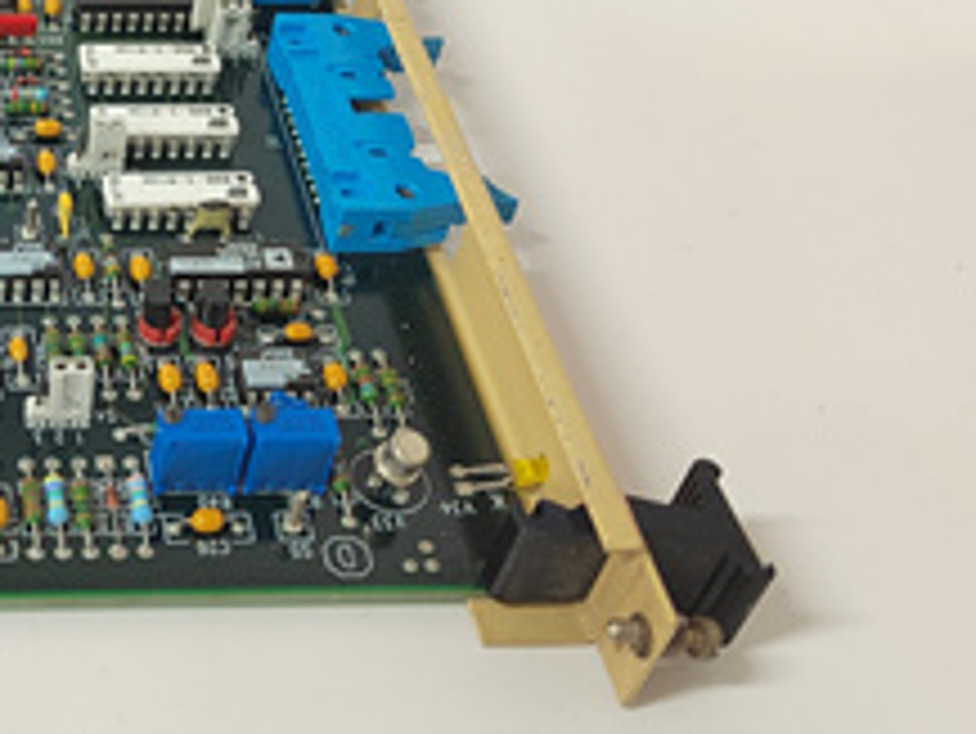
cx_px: -54
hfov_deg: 32.5
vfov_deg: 27.3
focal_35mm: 53
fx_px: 1495
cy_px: 205
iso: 1597
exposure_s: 1/50
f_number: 1.9
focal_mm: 5.52
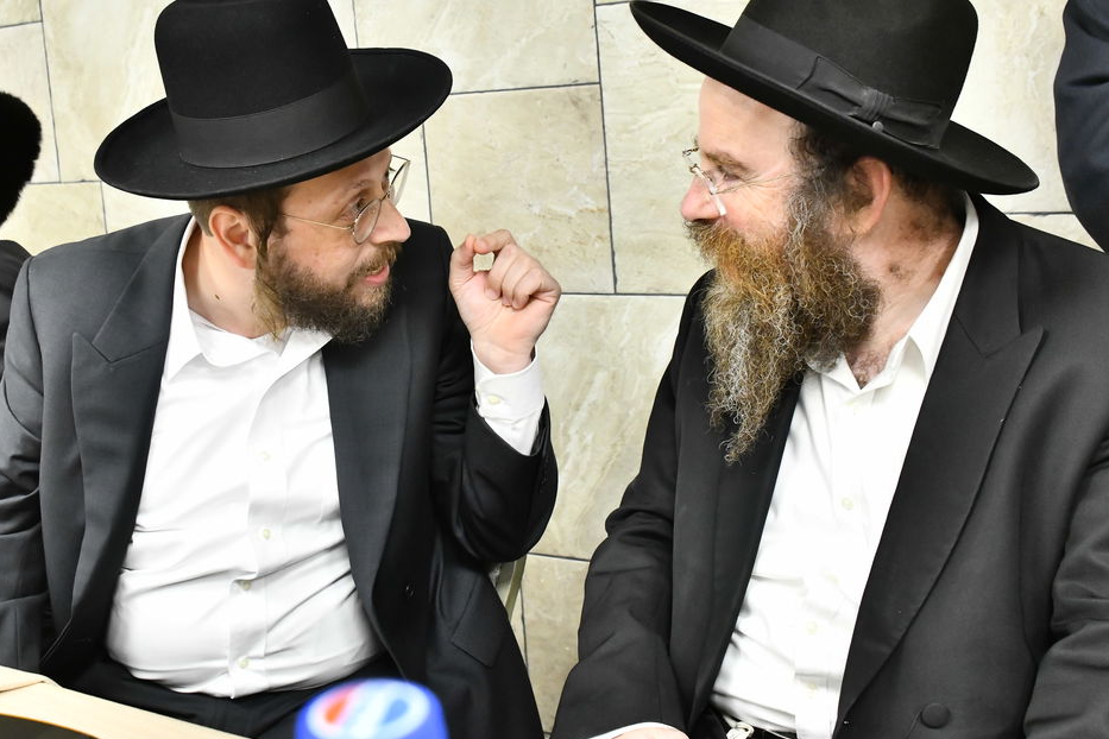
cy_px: 231
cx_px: 468
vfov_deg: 31.6
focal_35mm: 42
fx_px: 1294
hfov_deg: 46.2
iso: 2500
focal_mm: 28
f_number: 5.6
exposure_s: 1/160
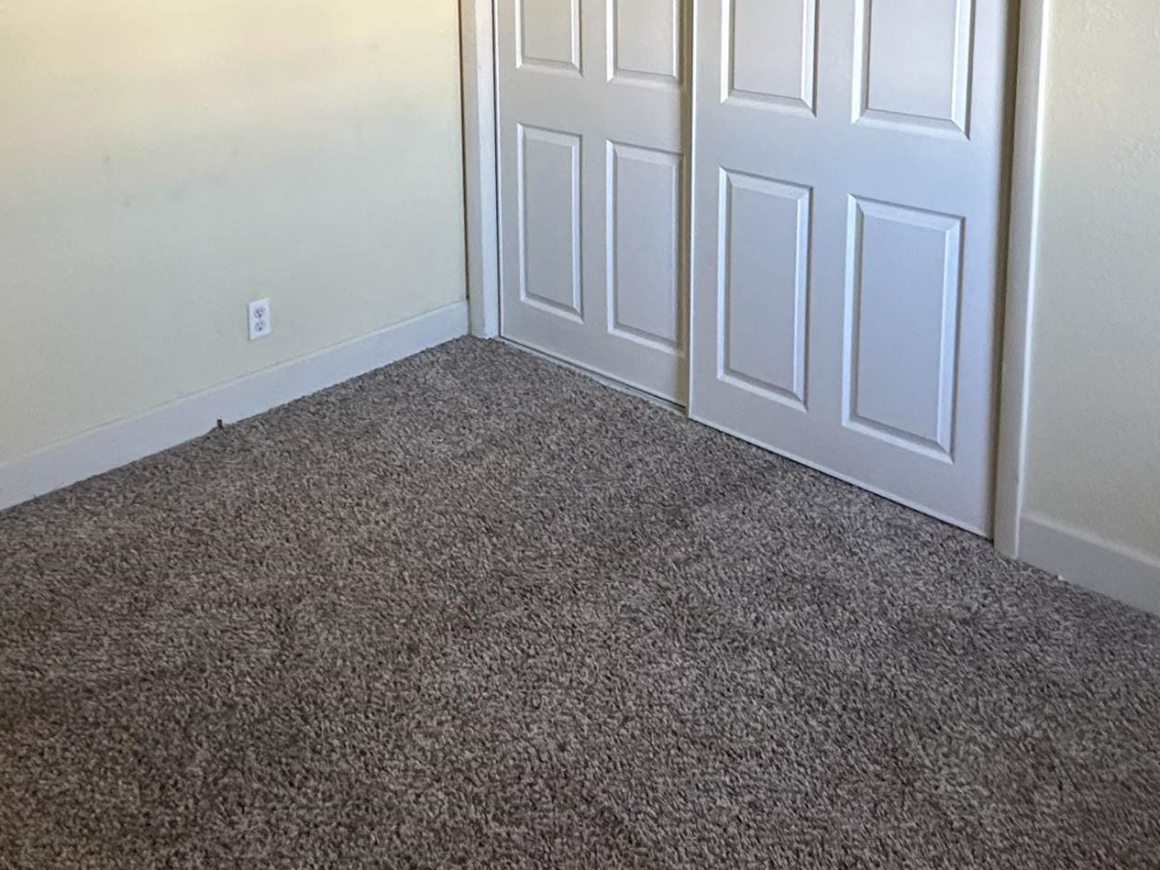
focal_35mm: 34
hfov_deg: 54.0
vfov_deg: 38.3
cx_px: 582
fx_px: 1139
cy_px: 50
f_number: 2.2
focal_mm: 2.22
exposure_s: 1/91
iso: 320
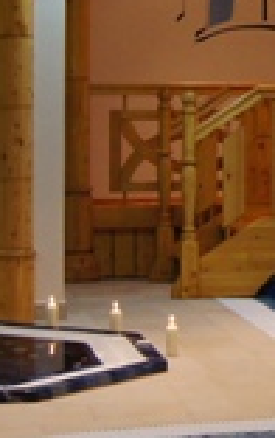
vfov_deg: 13.1
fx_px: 1888
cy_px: 18
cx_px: 501
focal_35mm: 158
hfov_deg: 8.0
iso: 500
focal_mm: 22
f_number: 4
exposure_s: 1/40
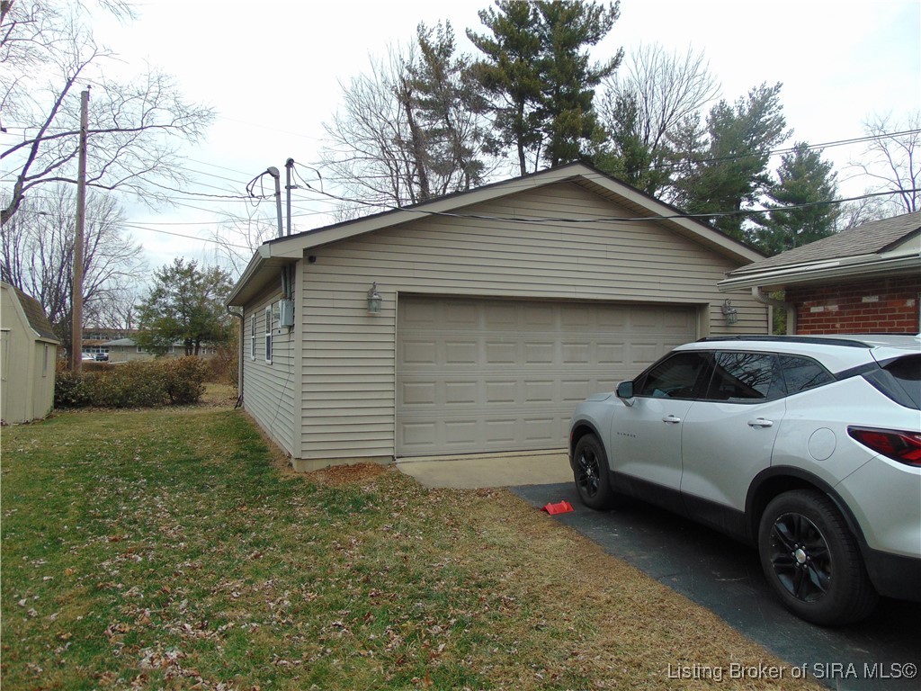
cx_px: 460
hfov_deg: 69.4
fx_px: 665
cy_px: 346
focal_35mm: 25
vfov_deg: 54.9
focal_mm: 4.5
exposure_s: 1/100
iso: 80
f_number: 3
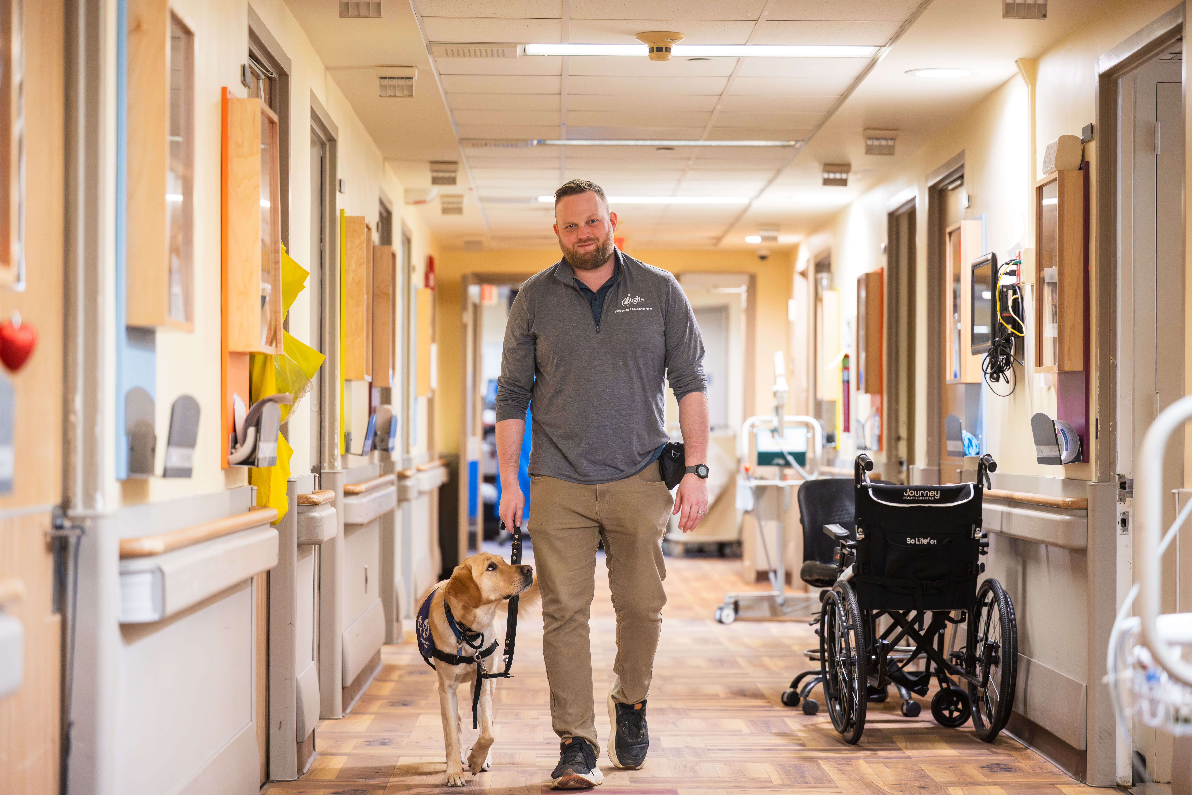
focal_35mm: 91
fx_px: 3013
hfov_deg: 22.4
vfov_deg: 15.0
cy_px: 398
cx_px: 596
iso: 2500
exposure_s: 1/400
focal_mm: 91
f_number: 2.8
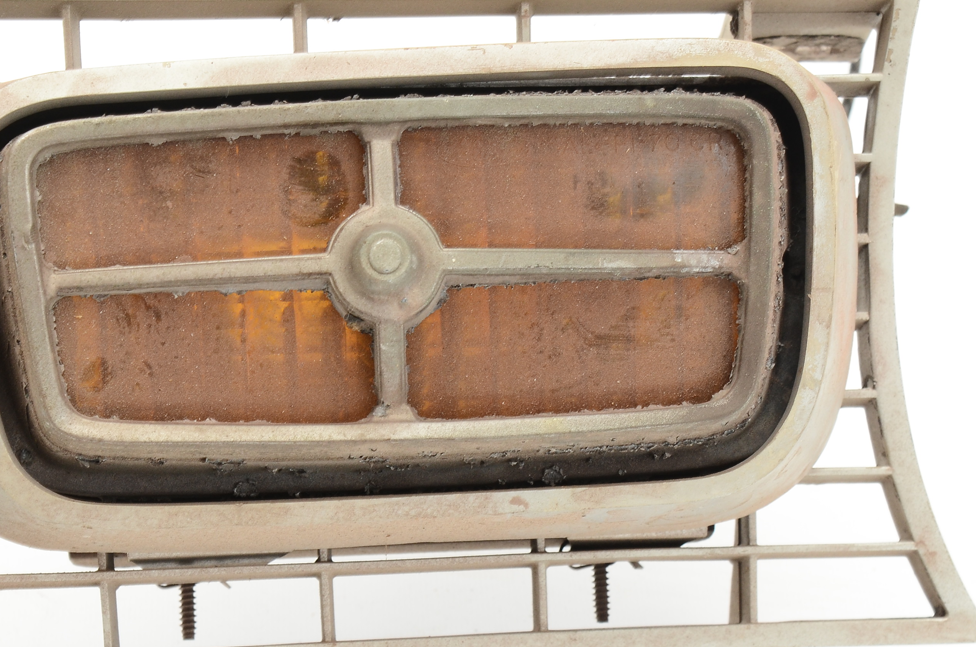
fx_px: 3239
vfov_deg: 11.4
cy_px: 371
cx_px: 384
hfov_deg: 17.1
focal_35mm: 120
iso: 320
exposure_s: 1/80
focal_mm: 55
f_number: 10
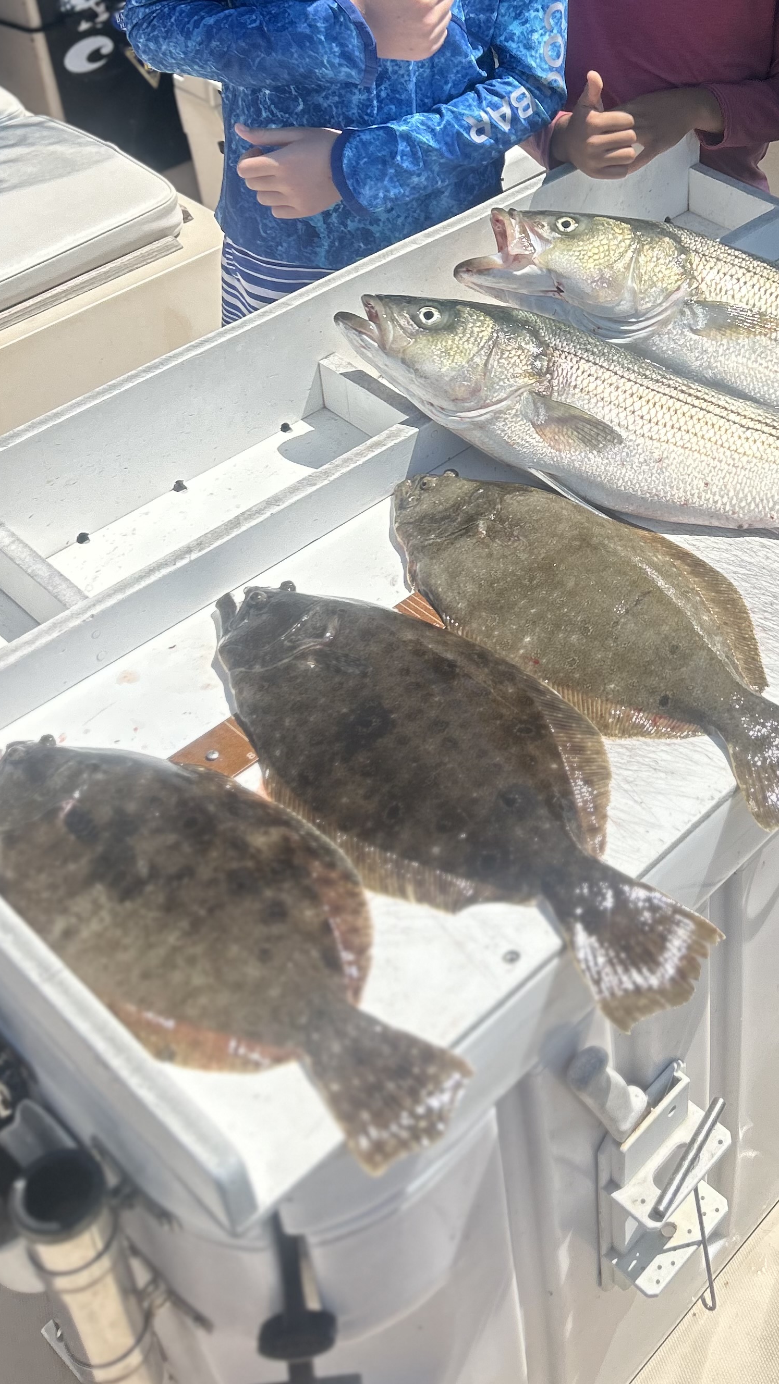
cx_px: 683
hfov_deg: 26.9
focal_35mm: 43
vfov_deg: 45.9
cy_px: 367
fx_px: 1579
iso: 50
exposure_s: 1/5076
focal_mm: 5.7
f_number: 1.5
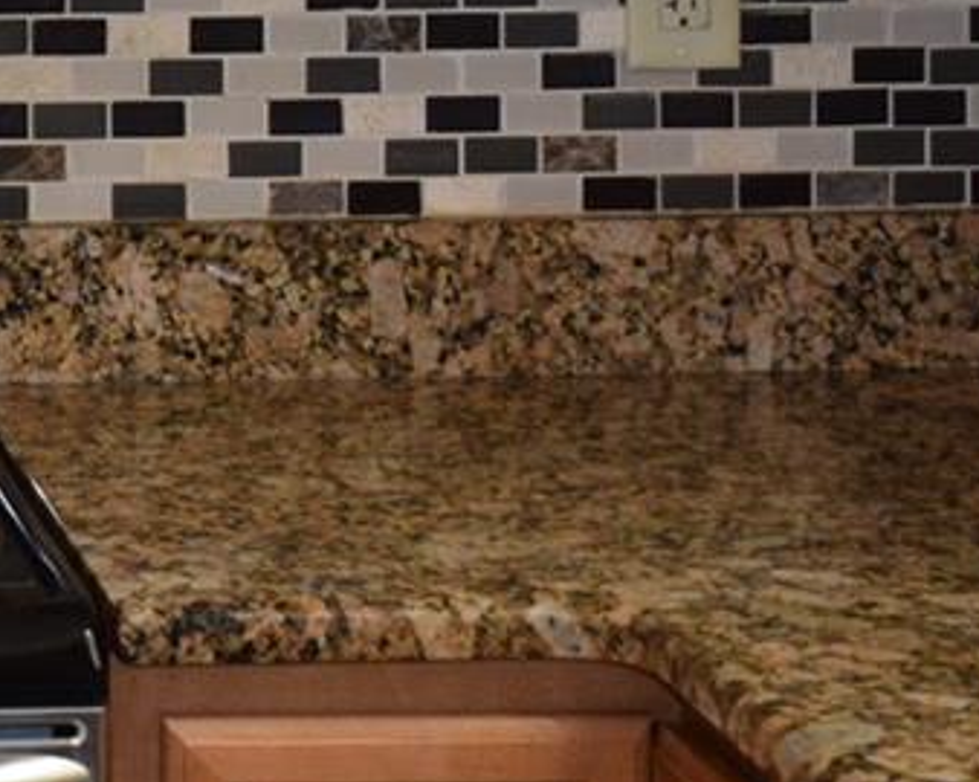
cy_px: -414
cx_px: -605
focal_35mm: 153
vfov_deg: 9.8
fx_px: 4437
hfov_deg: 11.9
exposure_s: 1/80
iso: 800
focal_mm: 23
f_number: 4.5
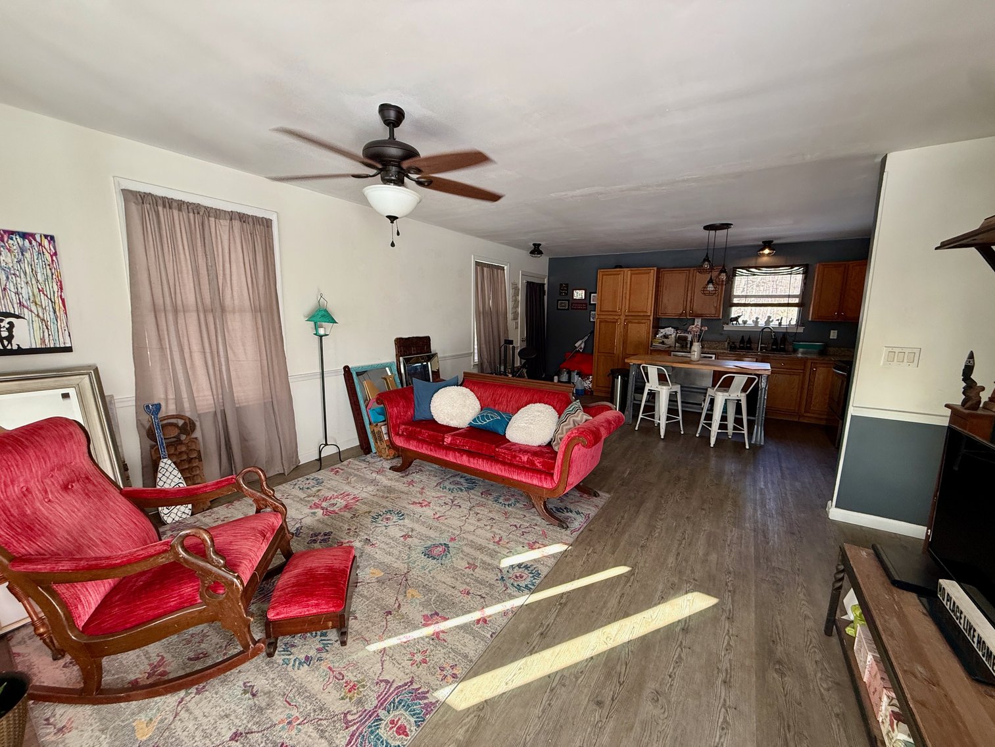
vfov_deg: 85.7
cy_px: 374
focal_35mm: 14
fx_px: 402
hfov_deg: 102.1
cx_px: 498
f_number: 2.2
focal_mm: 2.22
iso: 200
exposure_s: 1/99
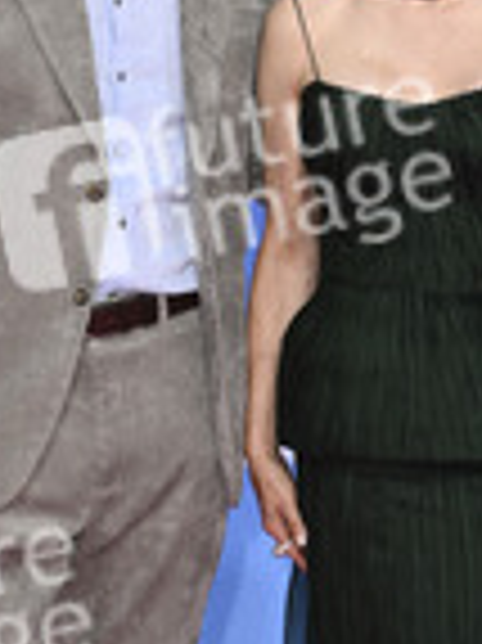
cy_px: 410
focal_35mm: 247
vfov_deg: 8.0
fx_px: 4593
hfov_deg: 6.0
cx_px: 351
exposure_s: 1/250
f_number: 6.3
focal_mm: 92
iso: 250
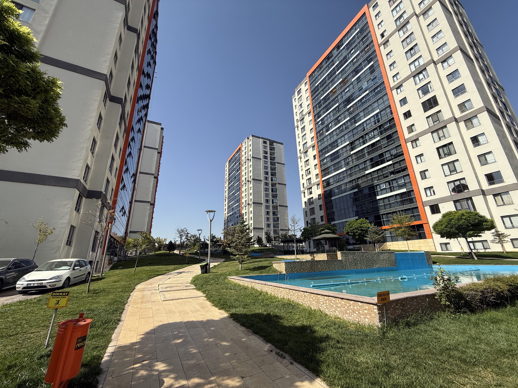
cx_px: 259
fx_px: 209
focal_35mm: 14
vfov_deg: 85.7
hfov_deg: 102.1
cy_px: 194
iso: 50
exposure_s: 1/2320
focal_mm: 2.22
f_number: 2.2
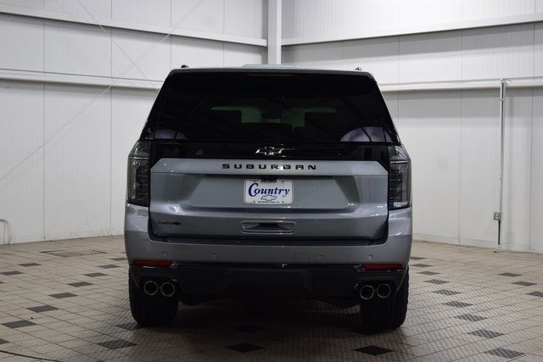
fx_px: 860
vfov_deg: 23.8
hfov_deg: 35.0
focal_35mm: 57
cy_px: 181
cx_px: 272
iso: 400
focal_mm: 38
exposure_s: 1/20
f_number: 6.3
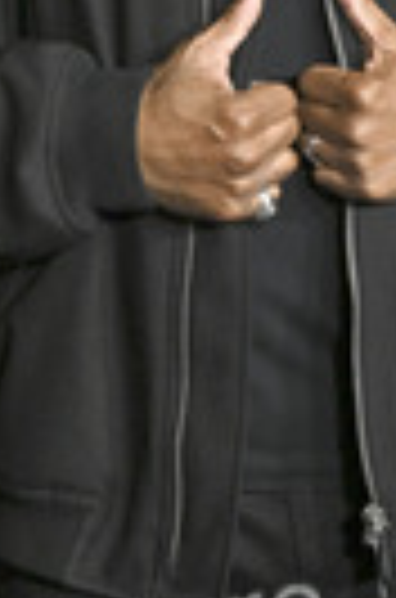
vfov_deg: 9.2
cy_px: 18
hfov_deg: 6.1
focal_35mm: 223
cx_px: 238
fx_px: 3699
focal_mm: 74
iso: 2500
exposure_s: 1/320
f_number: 5.6
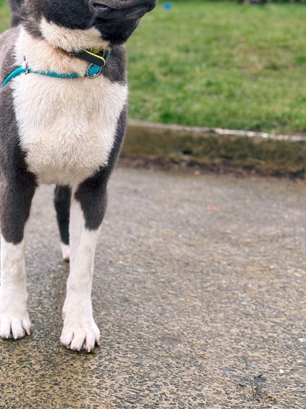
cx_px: 73
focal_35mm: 77
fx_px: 908
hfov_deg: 19.0
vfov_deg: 25.0
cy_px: 98
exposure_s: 1/164
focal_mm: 6.76
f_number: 1.78
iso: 64
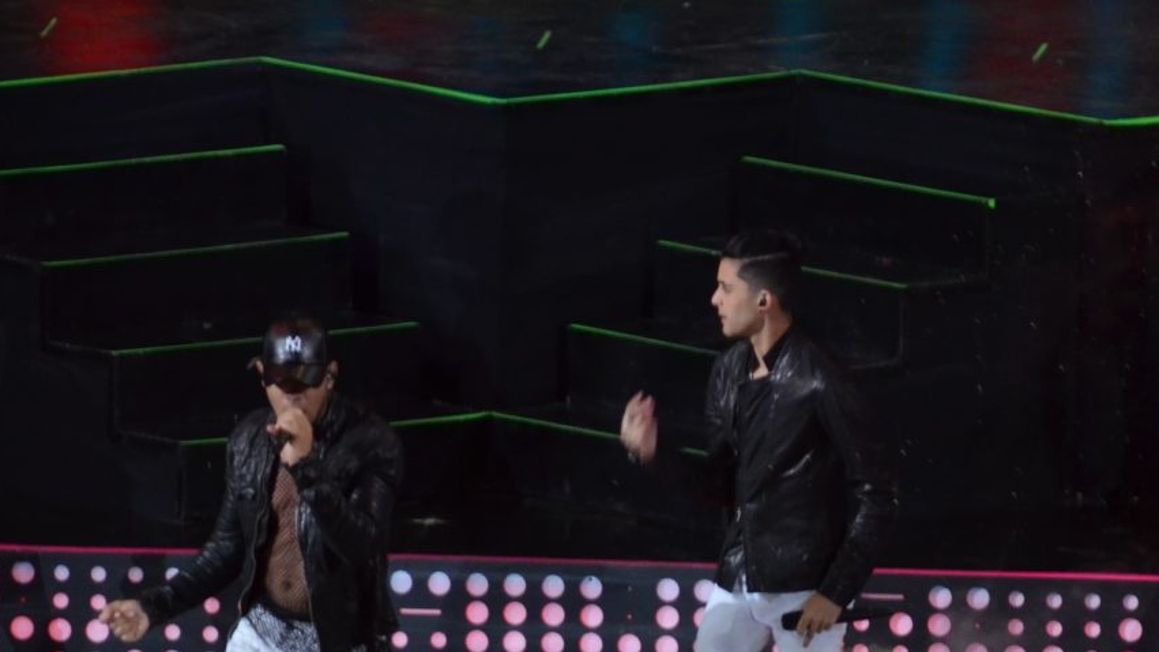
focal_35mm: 679
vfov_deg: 1.8
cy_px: 585
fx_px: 20870
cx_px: 419
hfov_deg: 3.2
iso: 800
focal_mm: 180
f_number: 5.6
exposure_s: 1/125
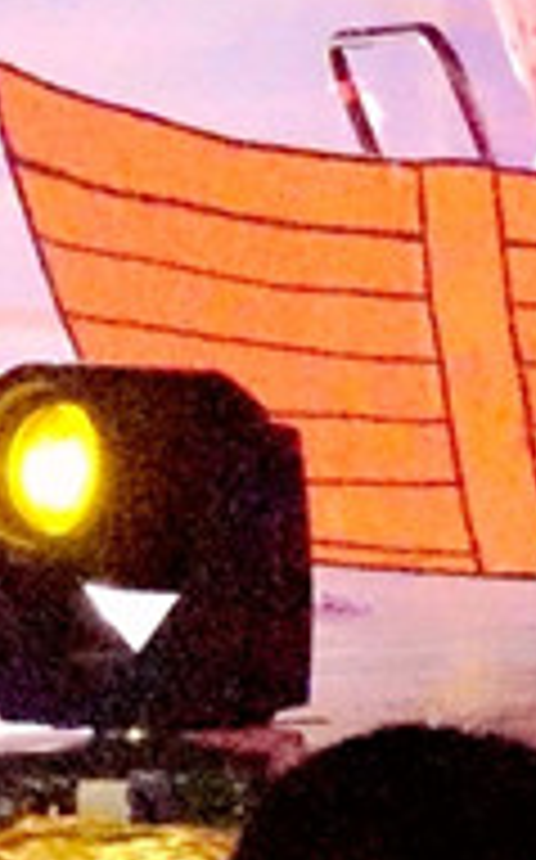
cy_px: -324
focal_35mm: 299
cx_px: 81
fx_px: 7004
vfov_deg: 6.9
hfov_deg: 4.4
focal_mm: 46
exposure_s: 1/400
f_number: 10
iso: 25600
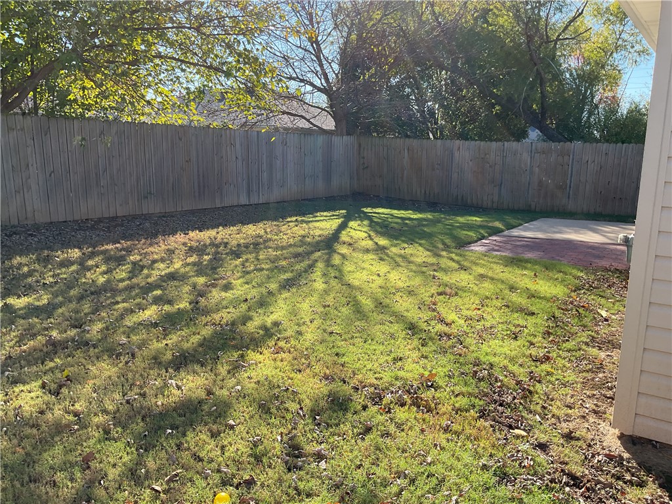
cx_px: 336
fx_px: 563
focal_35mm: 29
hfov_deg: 61.7
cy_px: 252
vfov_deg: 48.2
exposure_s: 1/551
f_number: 1.8
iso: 16
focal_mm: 3
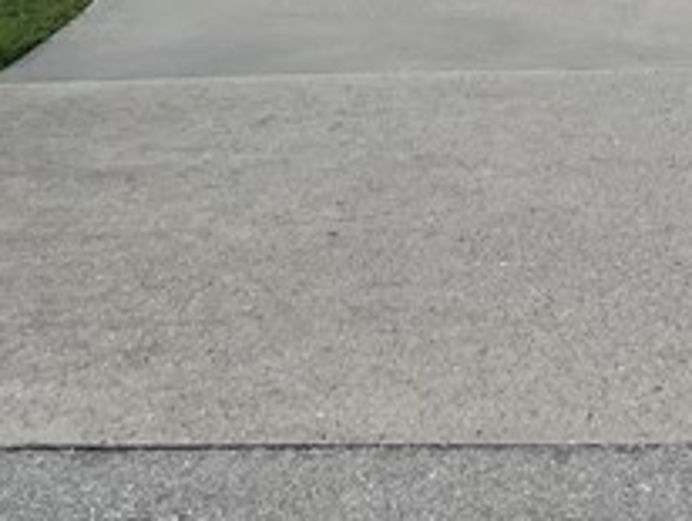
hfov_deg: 15.2
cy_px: -440
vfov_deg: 10.7
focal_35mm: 129
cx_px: 531
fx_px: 2582
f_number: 1.5
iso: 50
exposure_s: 1/12658
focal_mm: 5.7
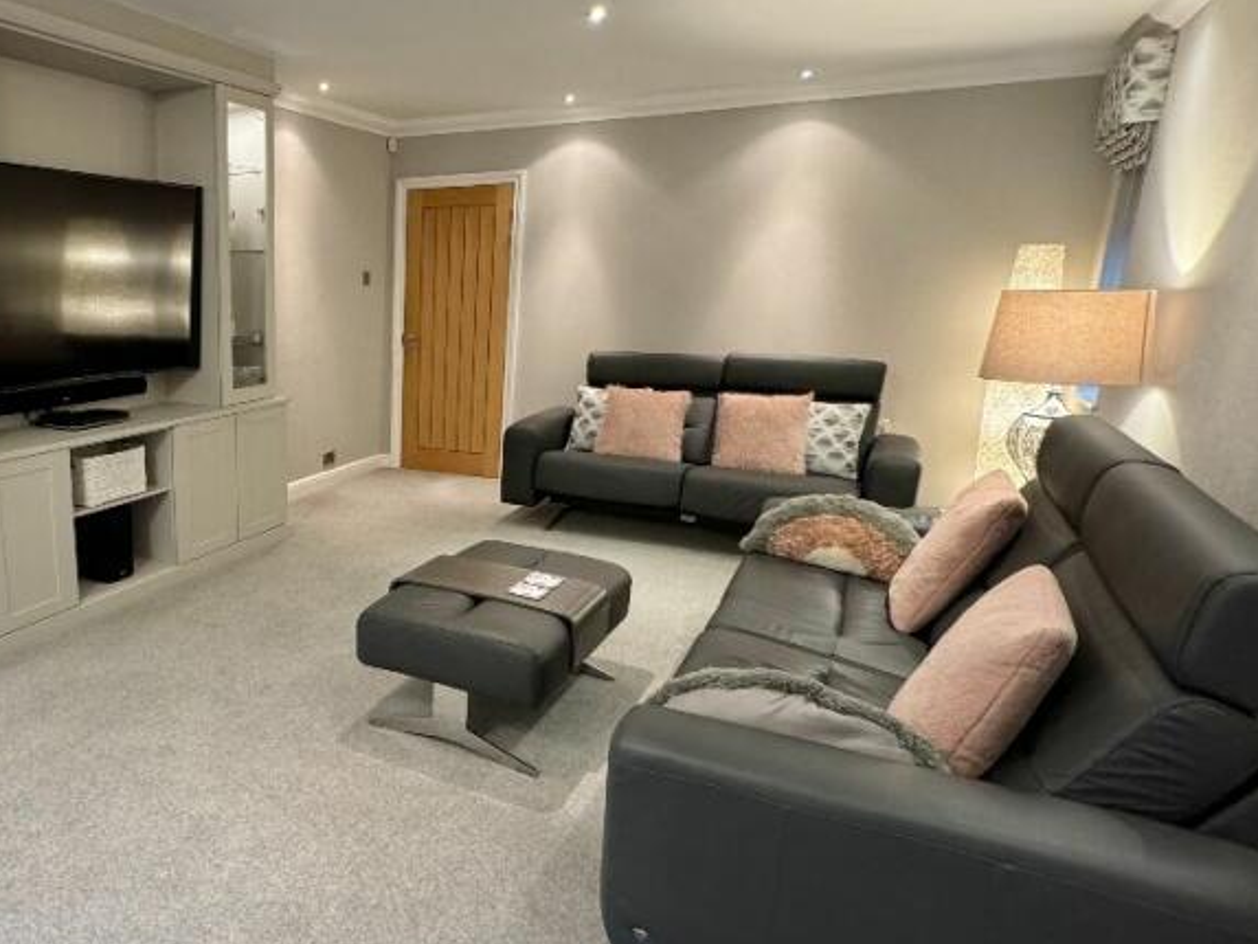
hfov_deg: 64.7
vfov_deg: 54.8
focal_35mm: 25
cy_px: 505
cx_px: 299
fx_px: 909
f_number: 2.2
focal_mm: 2.22
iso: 250
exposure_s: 1/50
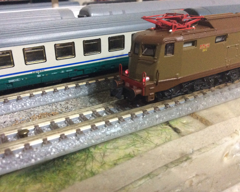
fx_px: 242
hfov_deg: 52.8
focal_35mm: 34
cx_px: 121
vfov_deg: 43.4
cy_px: 96
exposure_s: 1/17
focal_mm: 3.3
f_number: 2.4
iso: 320
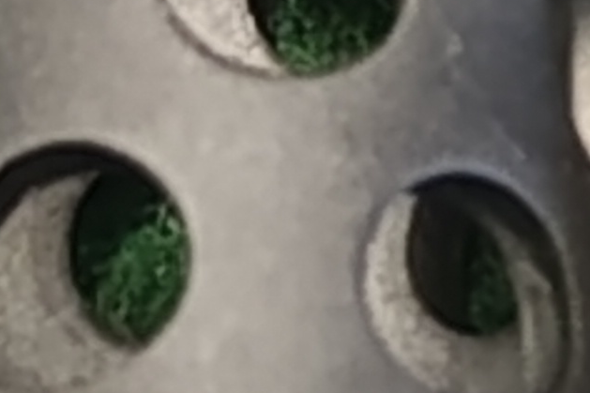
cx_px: 1490
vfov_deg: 2.2
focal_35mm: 622
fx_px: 10191
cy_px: 241
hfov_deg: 3.3
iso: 1250
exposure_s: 1/25
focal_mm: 6.14
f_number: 1.6
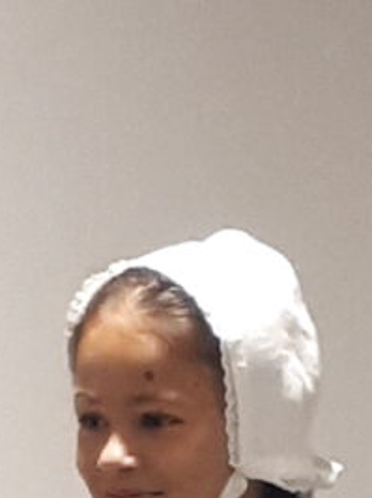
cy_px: 899
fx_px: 1493
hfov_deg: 14.2
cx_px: 138
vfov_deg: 16.0
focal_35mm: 104
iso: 200
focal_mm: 3.6
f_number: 1.9
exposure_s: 1/17
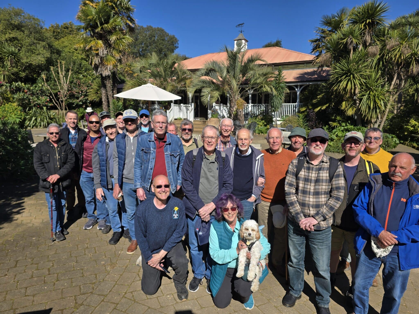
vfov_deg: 58.9
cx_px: 210
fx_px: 278
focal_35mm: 23
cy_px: 157
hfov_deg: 73.9
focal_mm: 6.3
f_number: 1.7
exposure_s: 1/1087
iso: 12
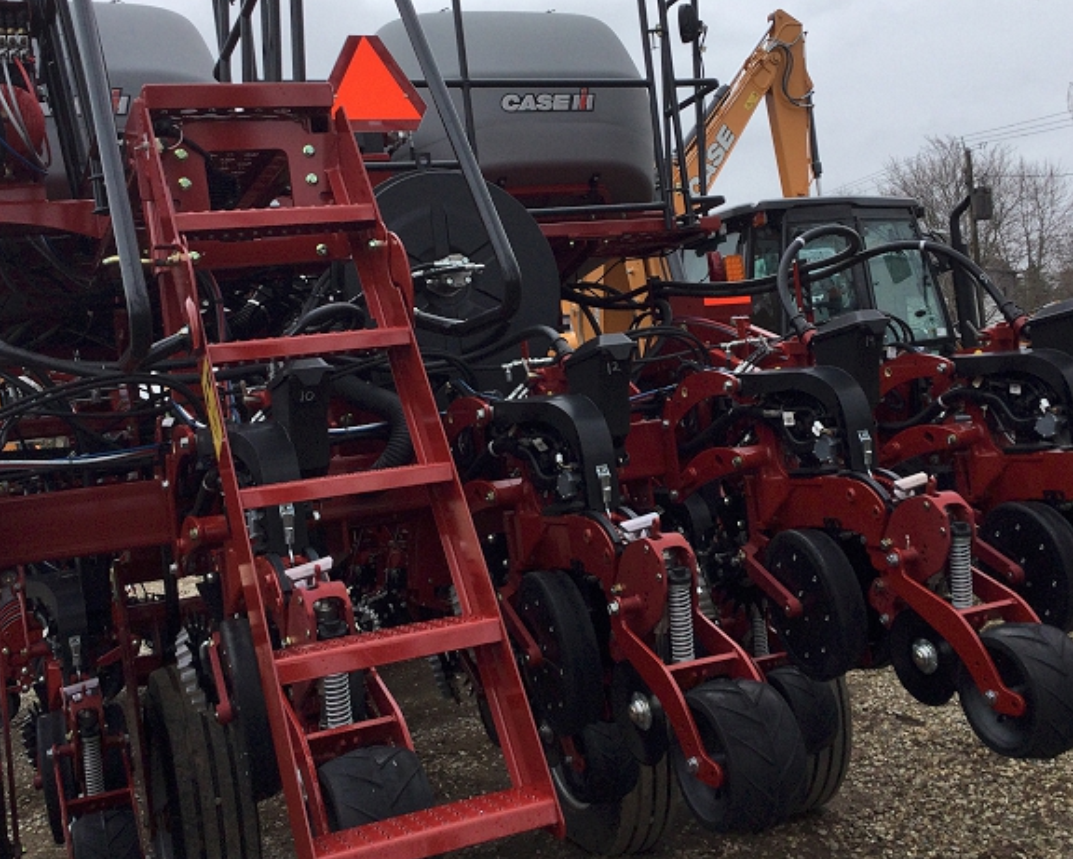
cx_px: 563
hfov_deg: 43.8
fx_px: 1334
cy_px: 363
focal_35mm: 42
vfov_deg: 35.6
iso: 25
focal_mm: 3.3
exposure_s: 1/590
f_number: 2.4
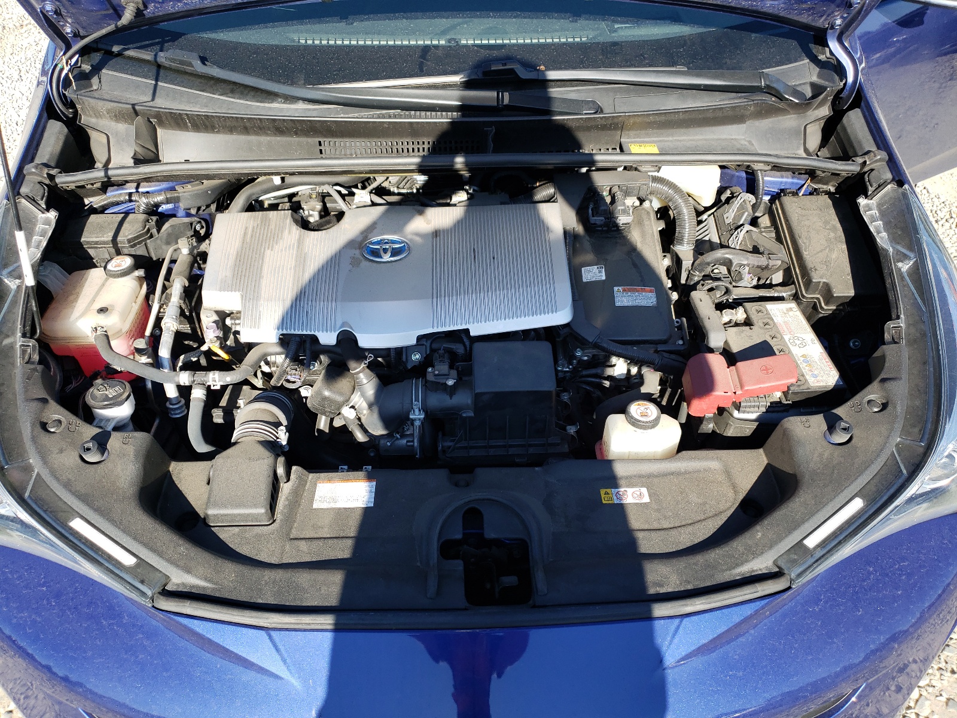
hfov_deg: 67.3
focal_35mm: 26
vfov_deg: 53.1
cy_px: 359
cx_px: 478
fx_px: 719
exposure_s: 1/833
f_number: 1.5
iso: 50
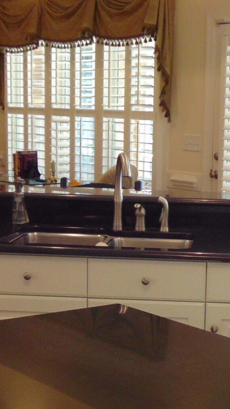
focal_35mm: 80
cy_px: 302
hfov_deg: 15.0
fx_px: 867
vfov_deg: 26.2
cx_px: 189
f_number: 3
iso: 200
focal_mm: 4.5
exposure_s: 1/30
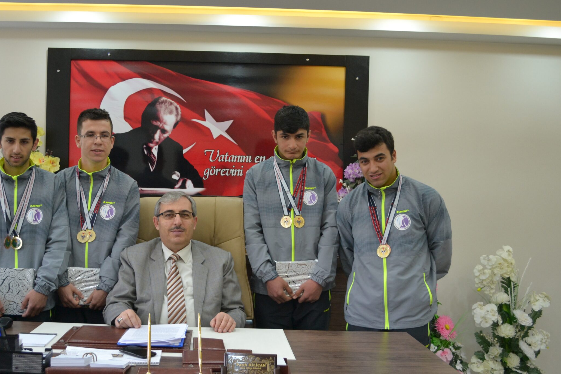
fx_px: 639
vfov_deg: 32.6
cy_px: 201
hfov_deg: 47.2
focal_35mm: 41
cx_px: 228
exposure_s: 1/60
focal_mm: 22
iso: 640
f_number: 3.8
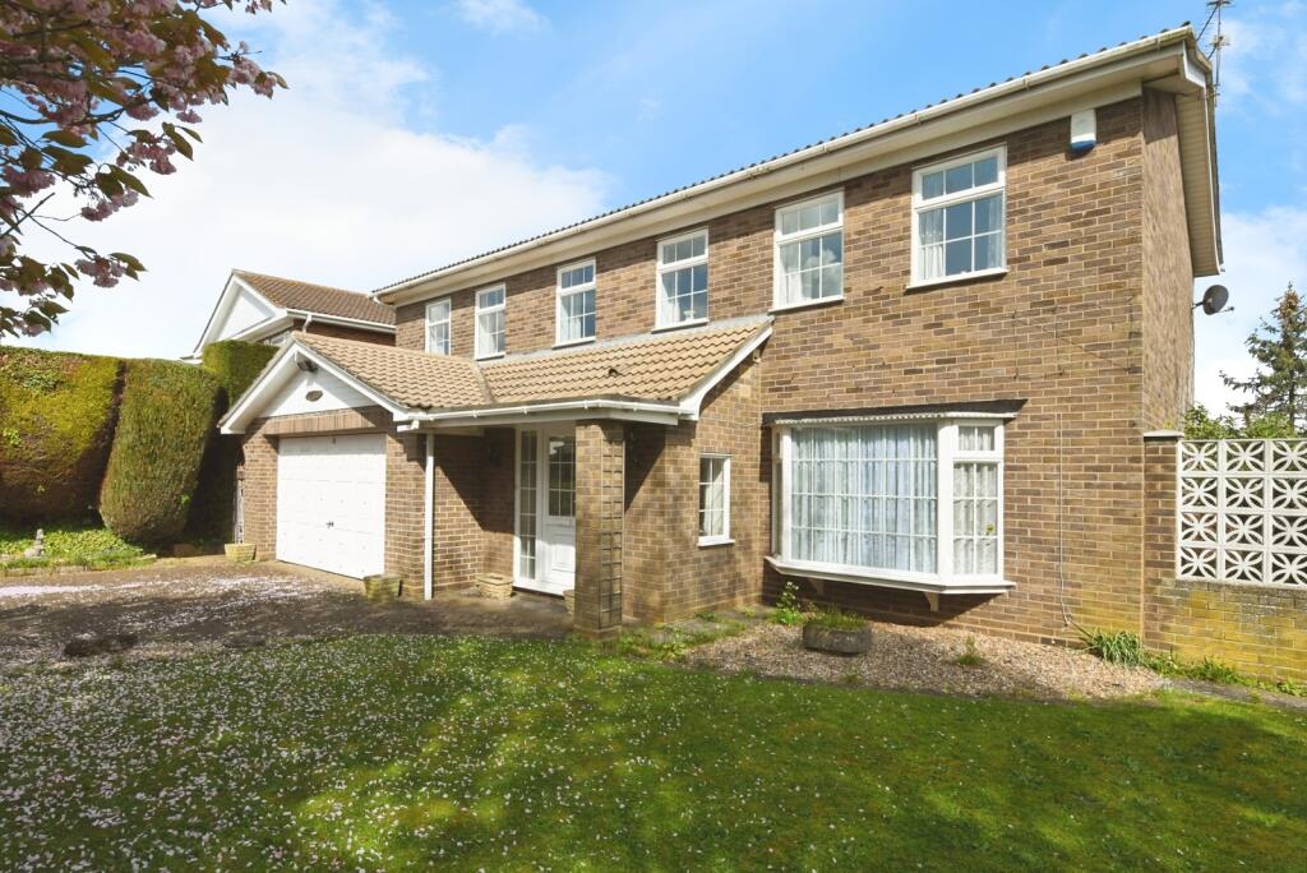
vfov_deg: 67.5
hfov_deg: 90.0
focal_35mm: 18
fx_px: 654
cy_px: 436
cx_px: 654
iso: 800
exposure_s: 1/640
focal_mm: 12
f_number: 14
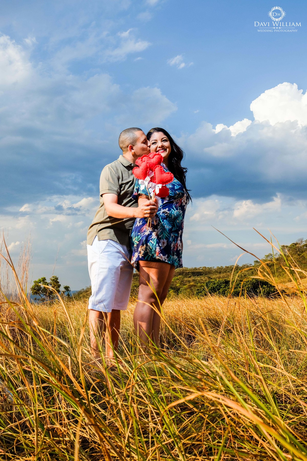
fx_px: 409
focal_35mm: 32
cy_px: 230
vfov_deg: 58.7
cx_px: 154
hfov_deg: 41.1
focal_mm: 21.4
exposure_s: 1/180
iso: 250
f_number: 13
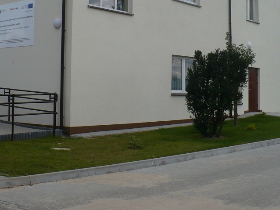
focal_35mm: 58
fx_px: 469
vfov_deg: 24.9
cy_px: 47
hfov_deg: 33.2
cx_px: 144
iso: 100
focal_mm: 6.1
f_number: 8
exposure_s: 1/160
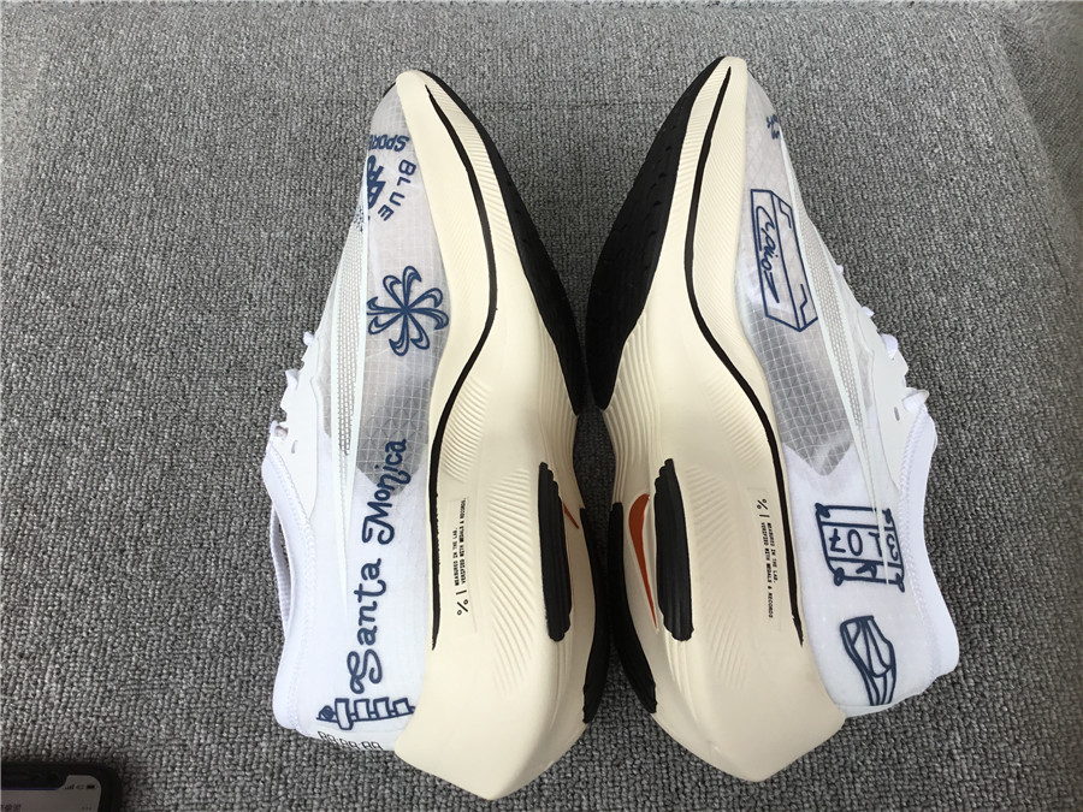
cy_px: 406
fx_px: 970
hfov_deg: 58.4
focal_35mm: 31
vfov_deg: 45.4
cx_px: 542
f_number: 2.4
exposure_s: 1/214
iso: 25
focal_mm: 3.3
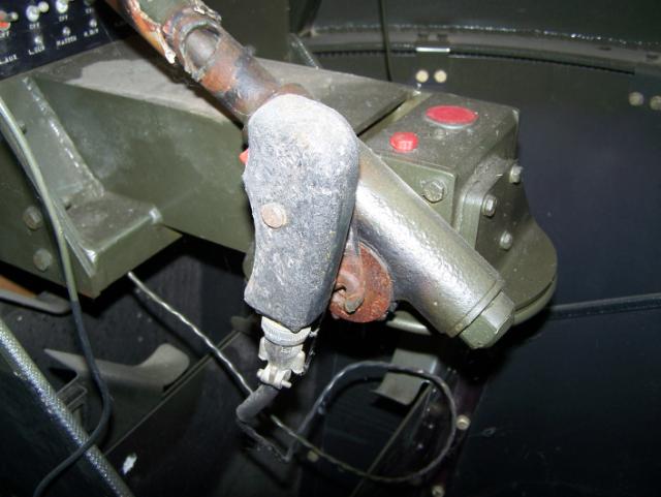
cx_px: 330
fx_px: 726
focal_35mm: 38
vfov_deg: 37.8
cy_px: 248
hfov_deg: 48.9
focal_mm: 6.3
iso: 80
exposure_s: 1/60
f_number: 2.8
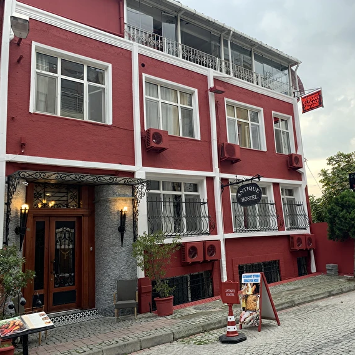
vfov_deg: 52.5
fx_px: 360
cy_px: 177
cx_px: 217
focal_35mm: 31
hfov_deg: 52.1
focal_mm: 4.25
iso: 25
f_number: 1.8
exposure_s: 1/121
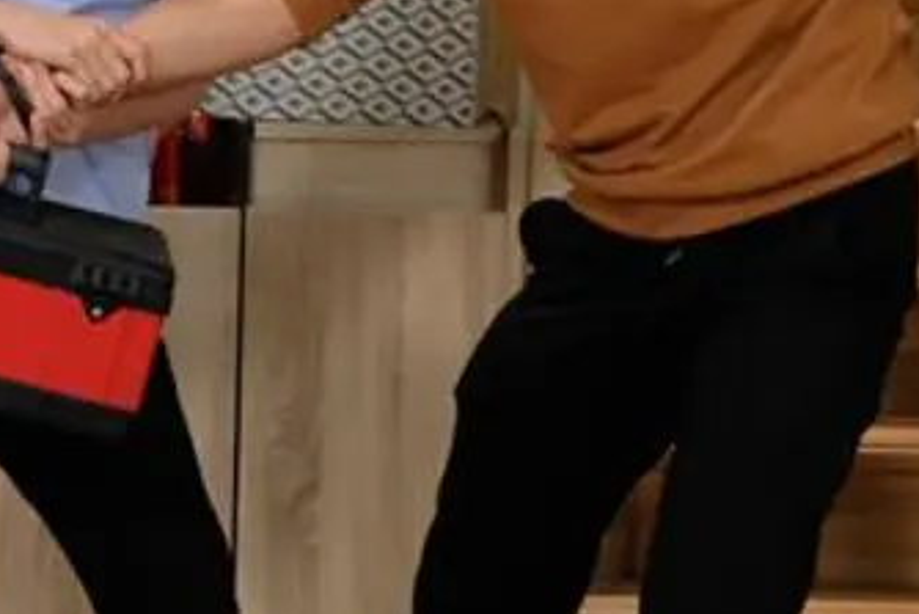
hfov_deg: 11.7
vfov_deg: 7.8
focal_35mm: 175
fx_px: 4469
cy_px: -85
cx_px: 341
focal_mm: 50
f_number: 6.4
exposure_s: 1/180
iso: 12800
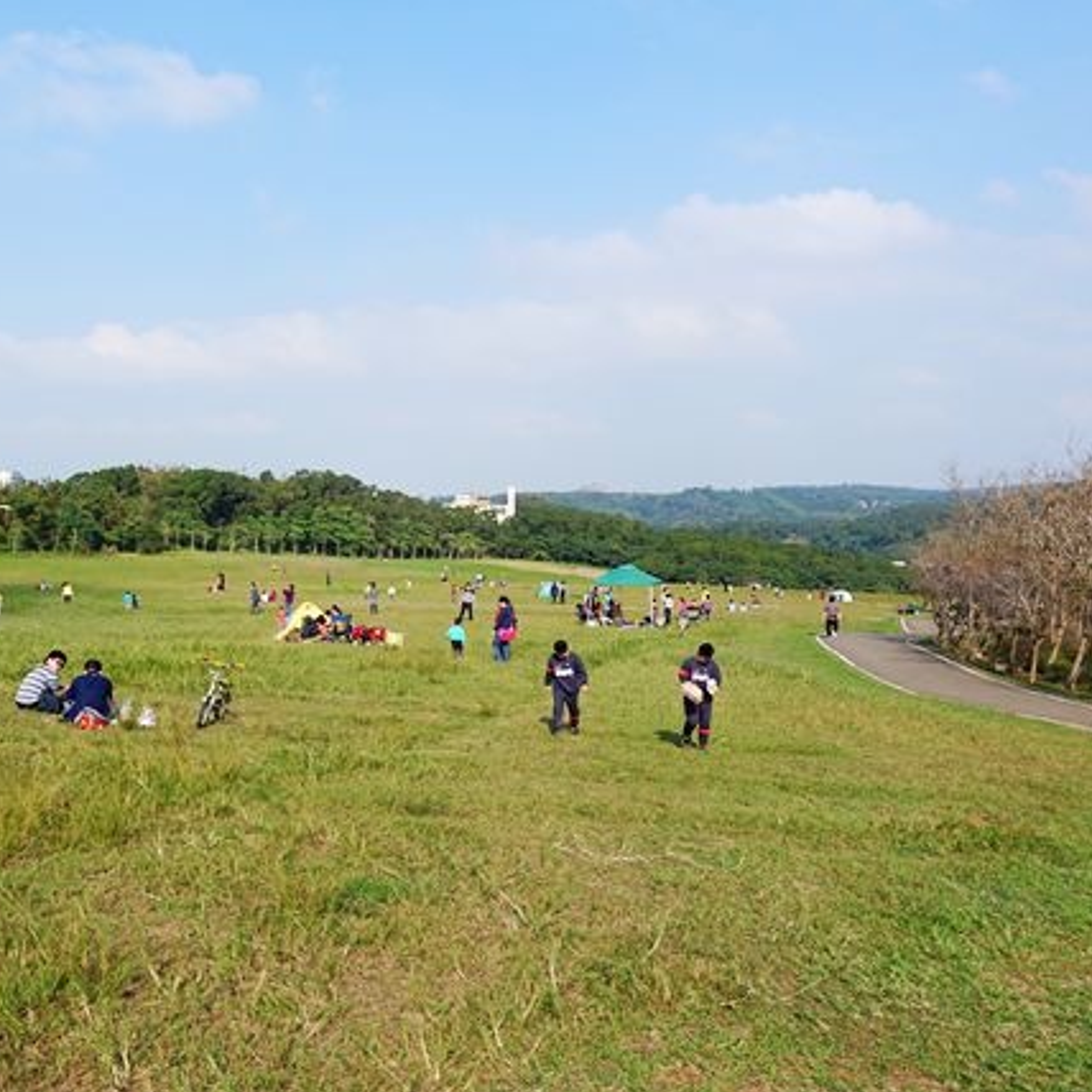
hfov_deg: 51.3
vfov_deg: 52.5
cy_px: 542
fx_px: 1106
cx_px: 339
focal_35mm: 31
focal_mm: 8.8
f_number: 4
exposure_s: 1/125
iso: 125
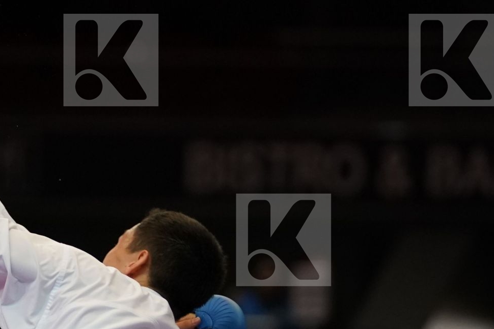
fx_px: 6134
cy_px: 240
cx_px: 111
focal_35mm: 447
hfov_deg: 4.6
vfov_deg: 3.1
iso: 2500
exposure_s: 1/1000
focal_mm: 161
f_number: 2.8
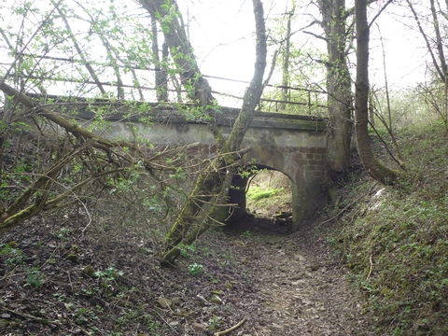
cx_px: 224
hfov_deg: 56.8
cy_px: 168
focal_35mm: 32
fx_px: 414
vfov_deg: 44.2
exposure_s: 1/100
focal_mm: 5.2
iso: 100
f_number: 3.3
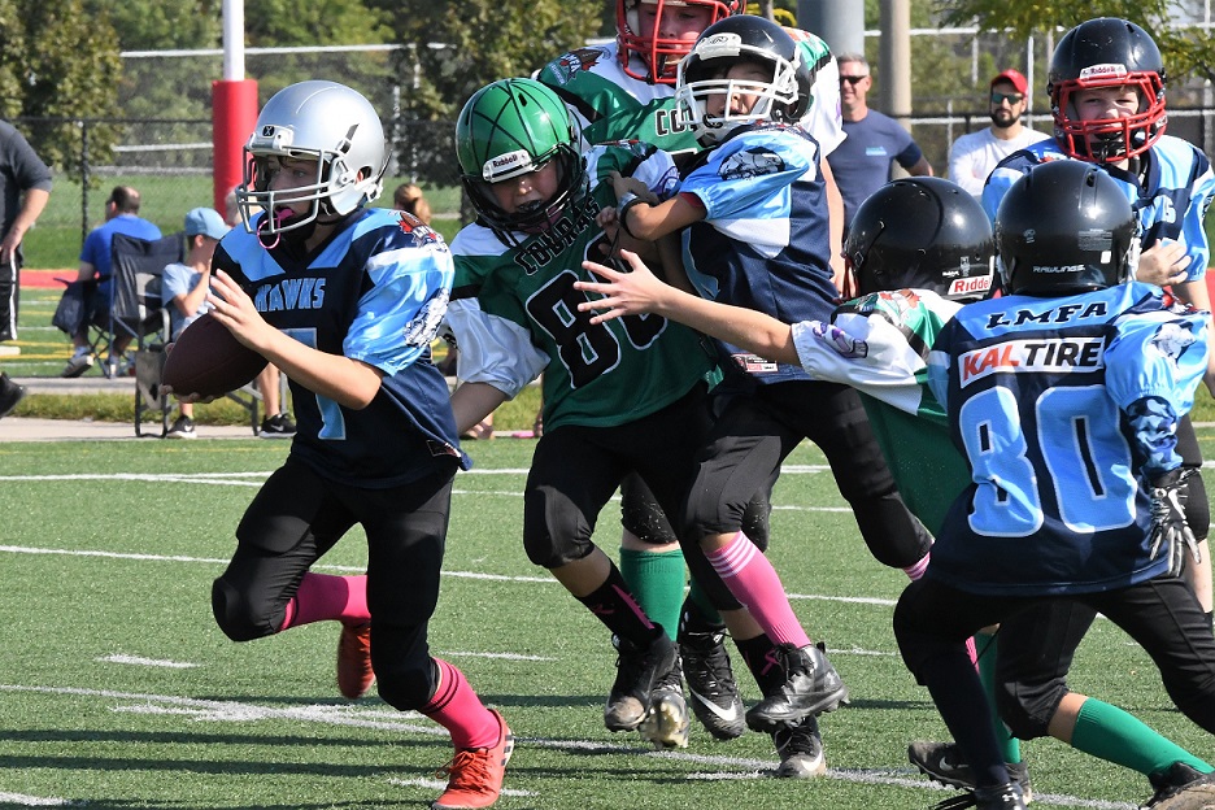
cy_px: 405
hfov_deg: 7.2
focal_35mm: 285
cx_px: 608
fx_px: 9618
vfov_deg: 4.8
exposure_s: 1/1000
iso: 1800
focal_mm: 190
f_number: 16
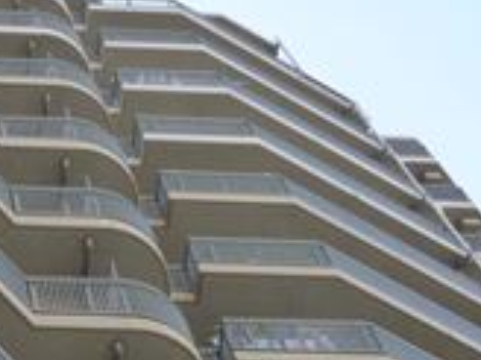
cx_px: -67
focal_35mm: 109
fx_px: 1515
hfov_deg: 17.4
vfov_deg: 13.1
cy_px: 480
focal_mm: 5
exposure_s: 1/320
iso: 160
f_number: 3.1
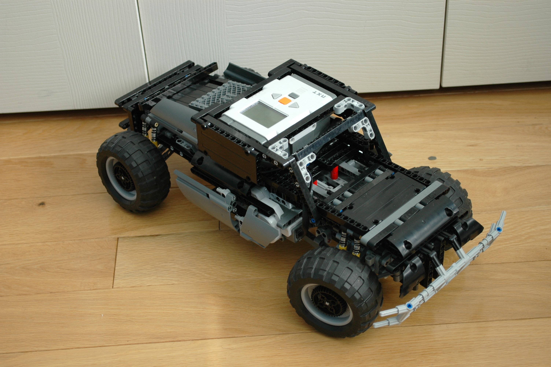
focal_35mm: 63
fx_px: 963
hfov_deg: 31.9
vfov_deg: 21.5
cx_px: 276
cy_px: 184
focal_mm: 42
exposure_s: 1/40
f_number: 5.3
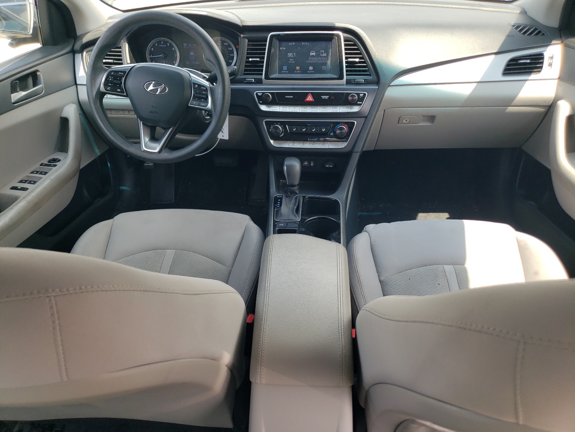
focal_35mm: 26
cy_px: 216
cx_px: 288
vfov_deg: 53.1
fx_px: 432
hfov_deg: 67.3
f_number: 1.5
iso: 50
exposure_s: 1/370
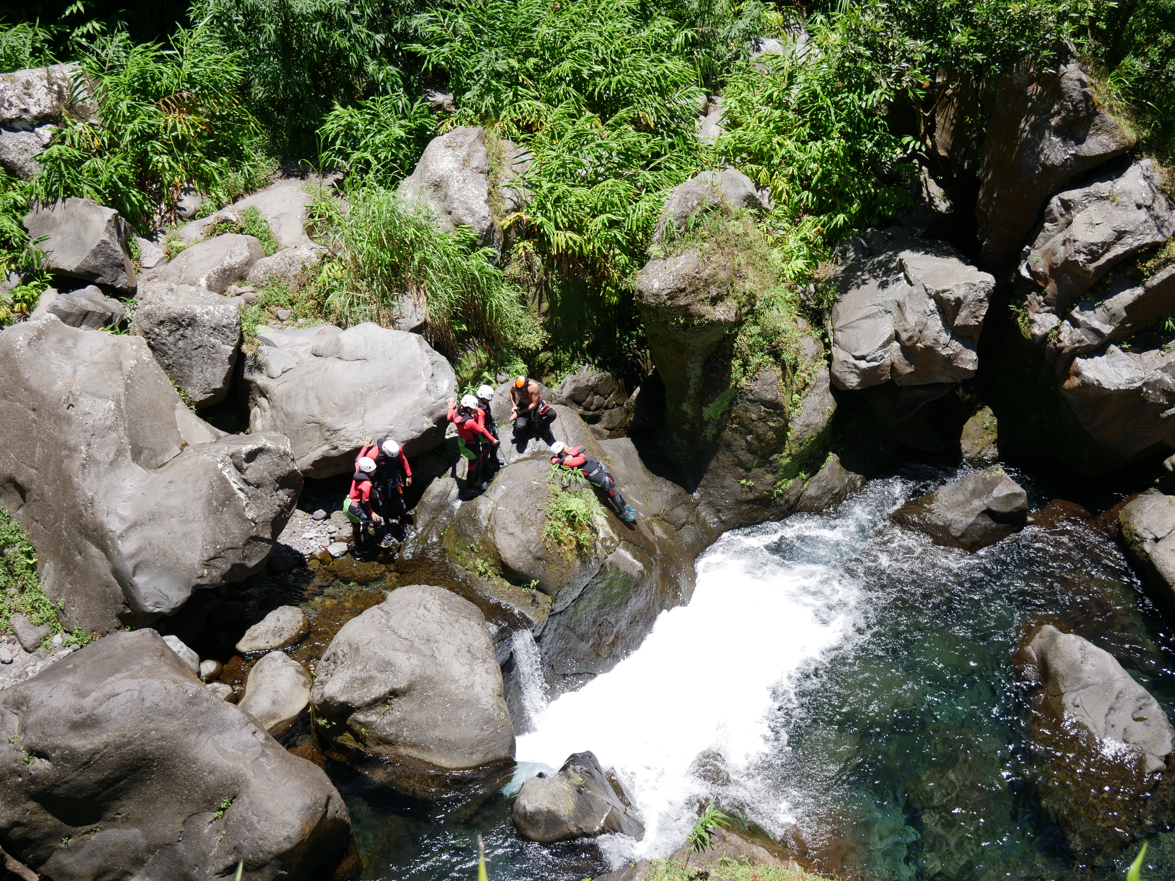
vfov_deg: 31.5
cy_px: 440
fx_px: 1561
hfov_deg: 41.2
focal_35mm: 46
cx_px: 588
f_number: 5
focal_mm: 23
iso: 200
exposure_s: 1/500
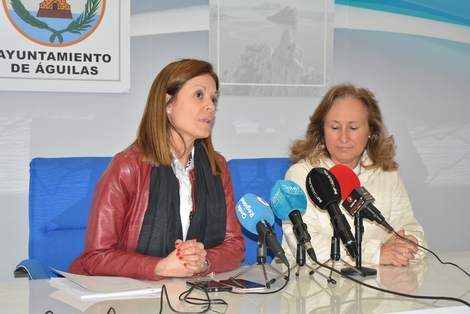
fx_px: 941
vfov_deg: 19.0
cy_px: 157
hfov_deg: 28.1
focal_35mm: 72
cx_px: 235
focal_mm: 48
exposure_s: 1/60
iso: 400
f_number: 5.3
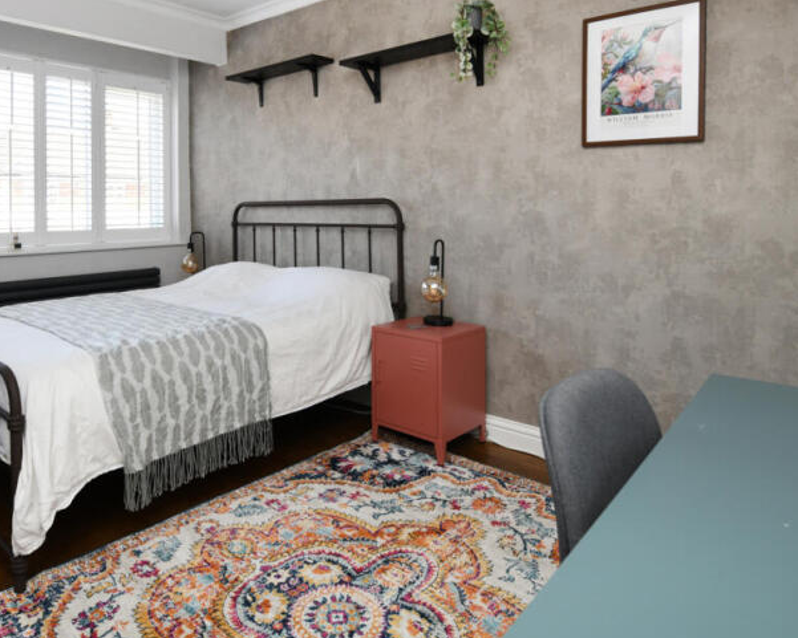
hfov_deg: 69.0
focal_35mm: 24
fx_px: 567
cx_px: 293
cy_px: 218
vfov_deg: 57.6
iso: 640
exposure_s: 1/60
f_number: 10
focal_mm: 15
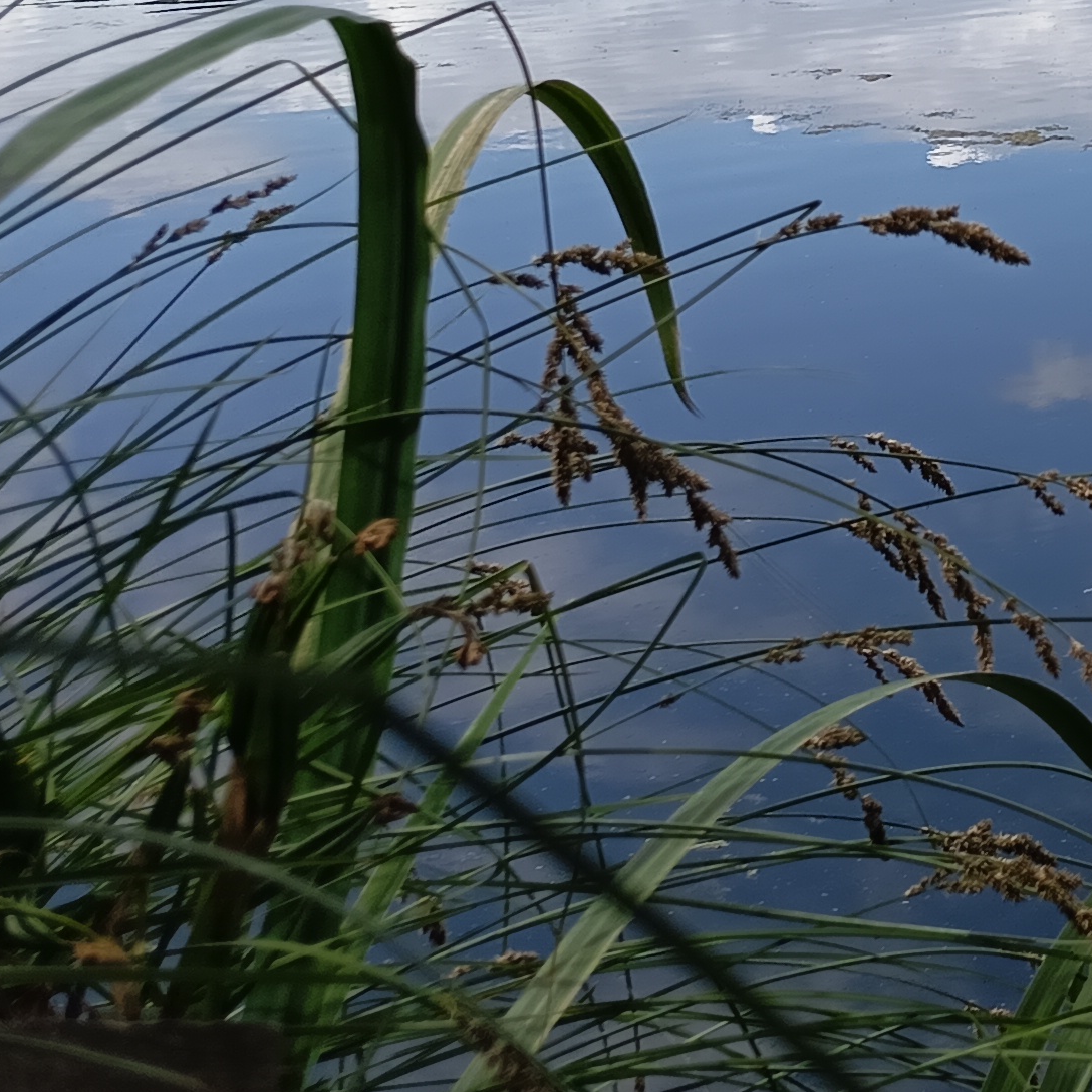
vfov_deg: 20.8
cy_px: -201
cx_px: 1905
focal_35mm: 78
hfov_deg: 18.1
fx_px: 2784
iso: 50
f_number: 1.7
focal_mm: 5.24
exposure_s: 1/481
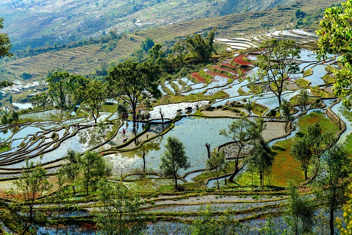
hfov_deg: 28.8
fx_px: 684
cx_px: 176
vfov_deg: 19.5
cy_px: 118
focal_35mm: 70
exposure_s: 1/200
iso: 100
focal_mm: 70
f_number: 9
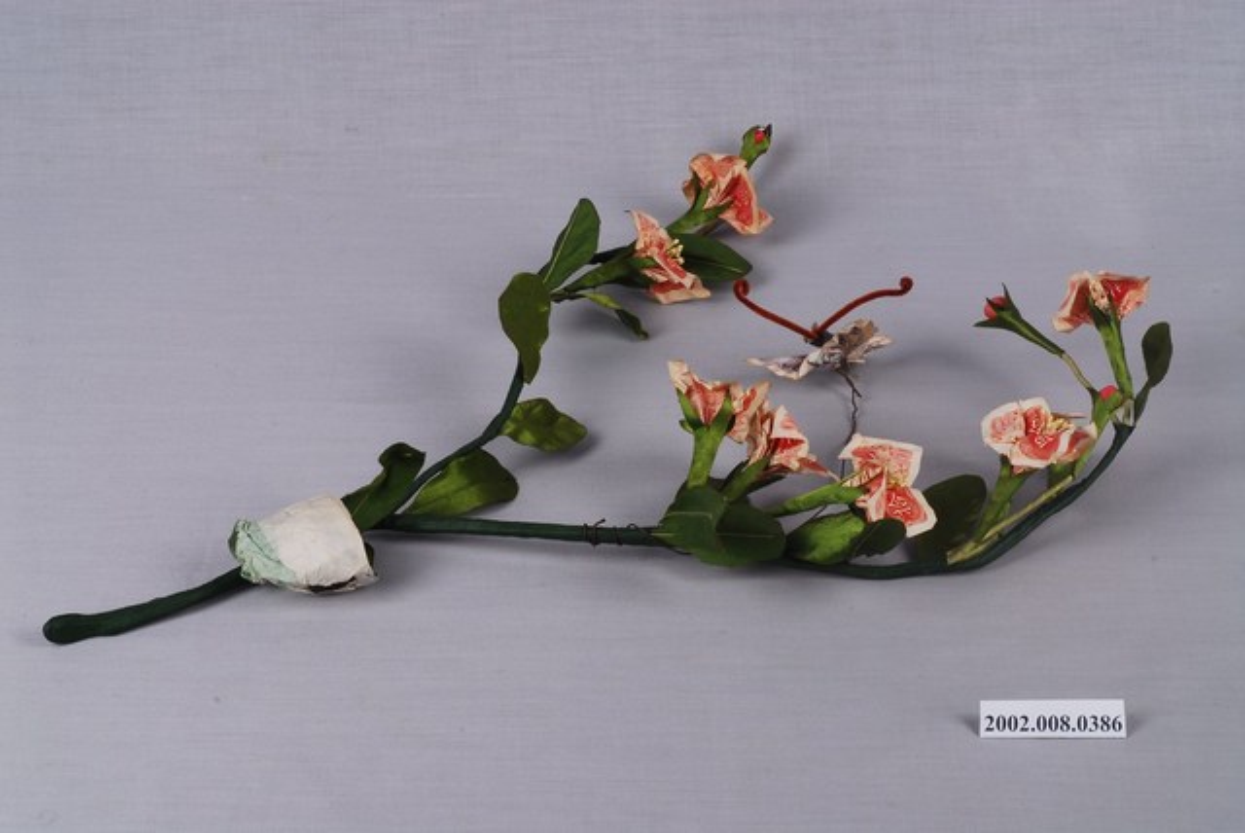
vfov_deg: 15.2
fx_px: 3115
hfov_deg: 22.6
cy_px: 416
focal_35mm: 90
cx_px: 622
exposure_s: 1/60
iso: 100
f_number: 25
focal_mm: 60
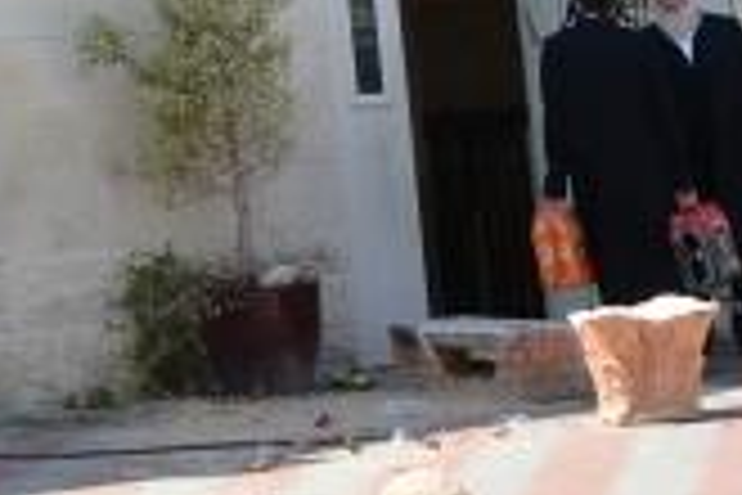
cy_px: -878
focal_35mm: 174
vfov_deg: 7.2
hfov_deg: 10.9
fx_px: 3586
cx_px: -693
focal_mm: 28
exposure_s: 1/320
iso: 500
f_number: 10
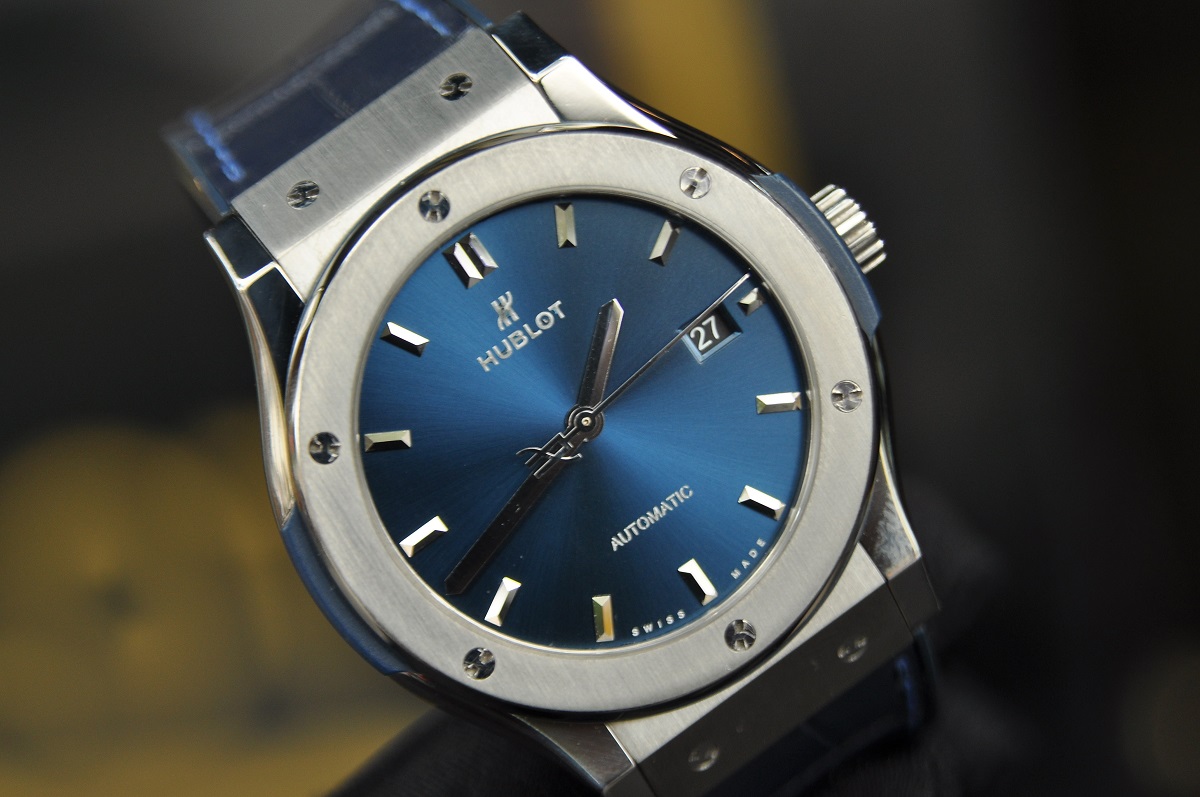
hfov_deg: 16.1
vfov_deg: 10.7
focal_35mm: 128
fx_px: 4245
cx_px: 600
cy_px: 398
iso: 250
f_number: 5
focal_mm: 85
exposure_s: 1/160
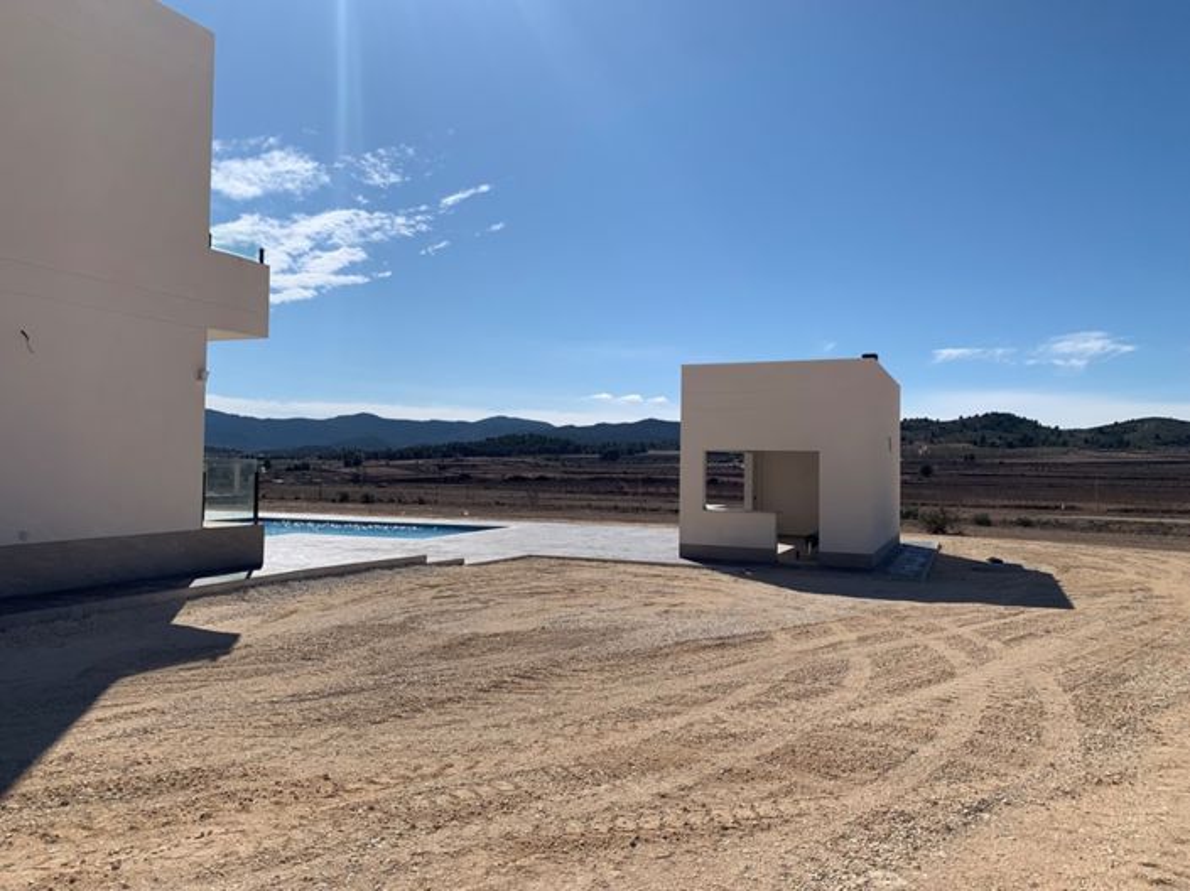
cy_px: 446
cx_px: 595
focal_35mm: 26
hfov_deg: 67.3
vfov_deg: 53.0
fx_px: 893
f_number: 1.8
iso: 25
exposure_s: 1/5405
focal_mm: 4.25
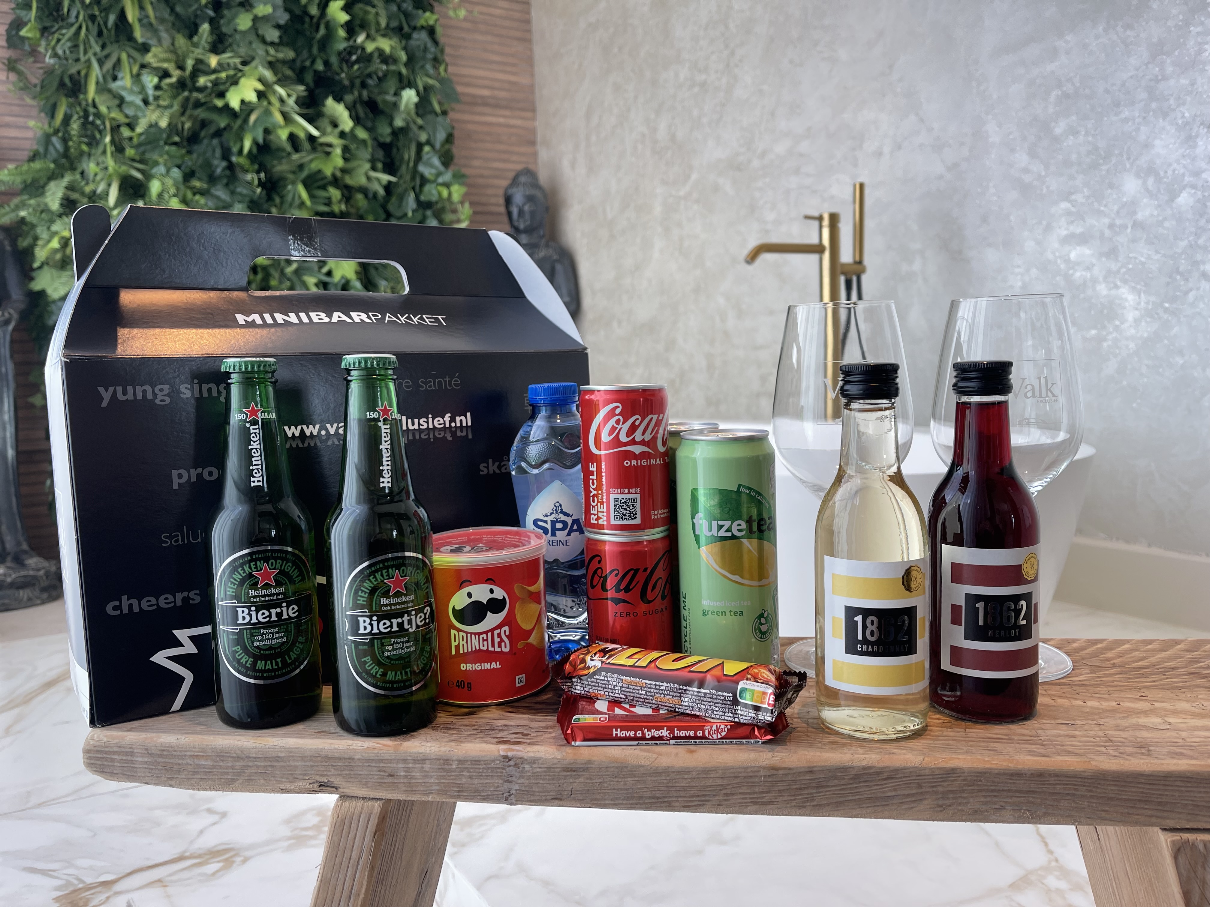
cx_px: 605
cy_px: 454
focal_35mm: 25
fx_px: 874
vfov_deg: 54.9
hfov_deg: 69.4
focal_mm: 5.1
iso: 64
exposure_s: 1/100
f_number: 1.6
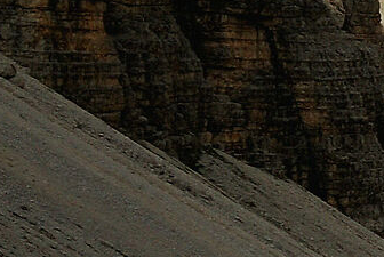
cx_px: 1165
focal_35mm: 193
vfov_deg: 7.1
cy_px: 61
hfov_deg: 8.7
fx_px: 2061
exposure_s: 1/320
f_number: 9
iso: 100
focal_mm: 18
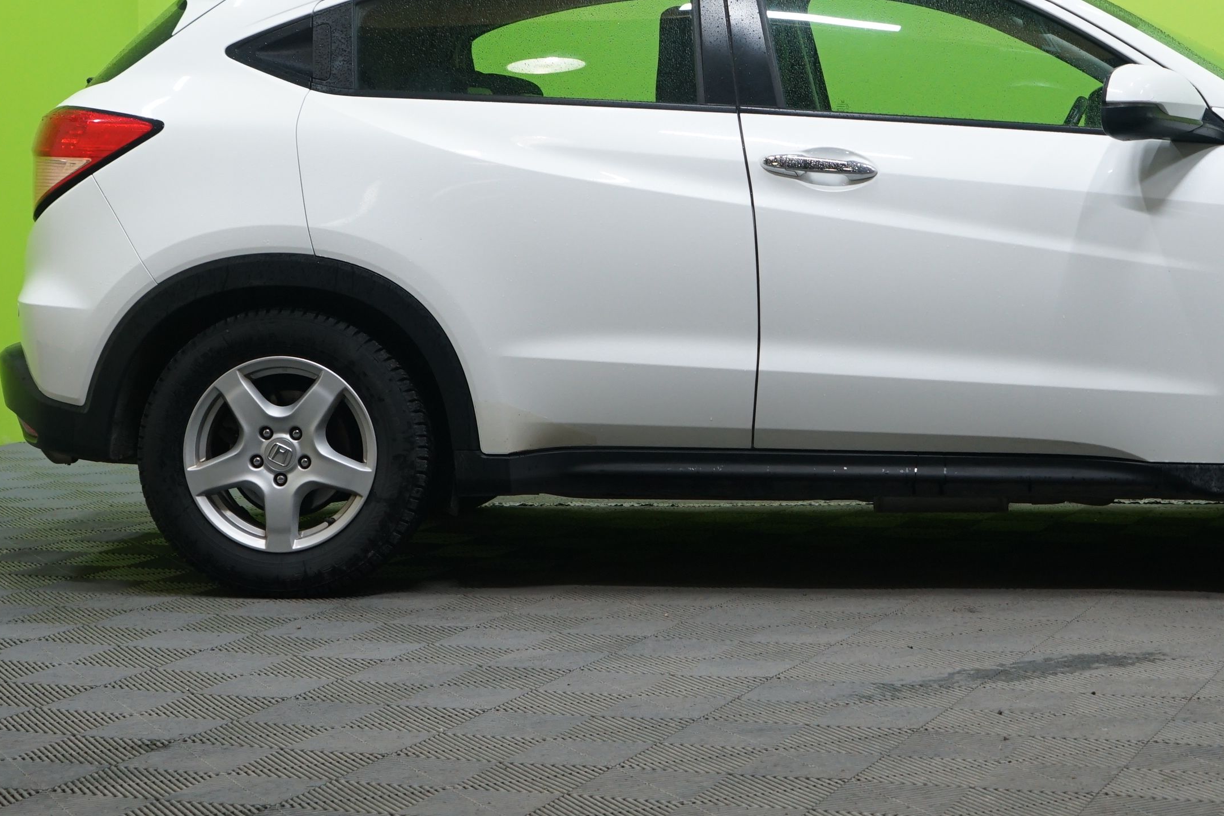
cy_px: 181
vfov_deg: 16.5
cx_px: 890
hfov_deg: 24.5
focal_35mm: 82
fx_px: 2788
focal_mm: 45
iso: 800
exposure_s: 1/25
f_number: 5.6
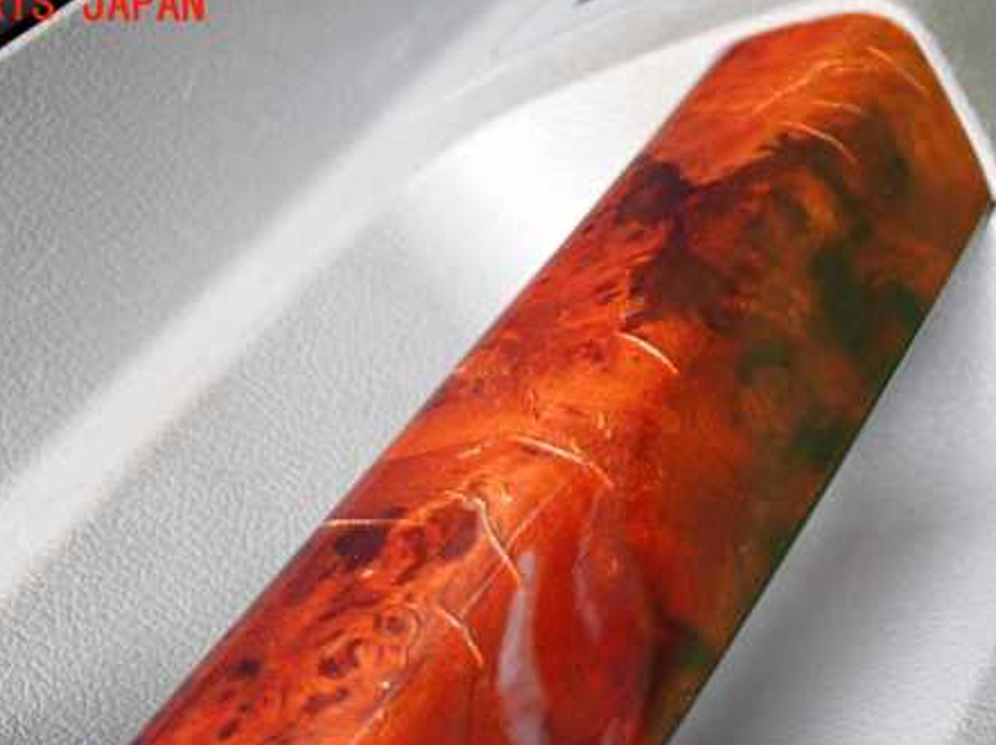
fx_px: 1840
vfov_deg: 22.8
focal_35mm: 64
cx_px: 472
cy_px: 485
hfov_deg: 30.3
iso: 200
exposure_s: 1/50
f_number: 3.1
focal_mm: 8.4
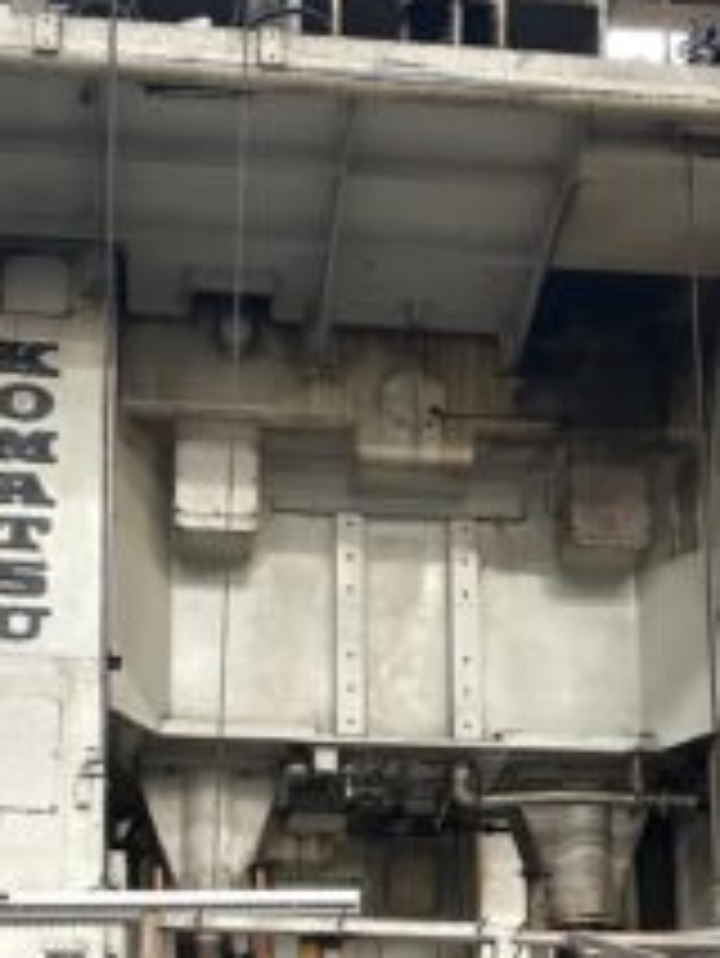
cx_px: 310
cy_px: 992
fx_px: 1662
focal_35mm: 60
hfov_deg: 24.4
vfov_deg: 29.7
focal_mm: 6.86
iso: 500
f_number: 1.78
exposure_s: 1/60
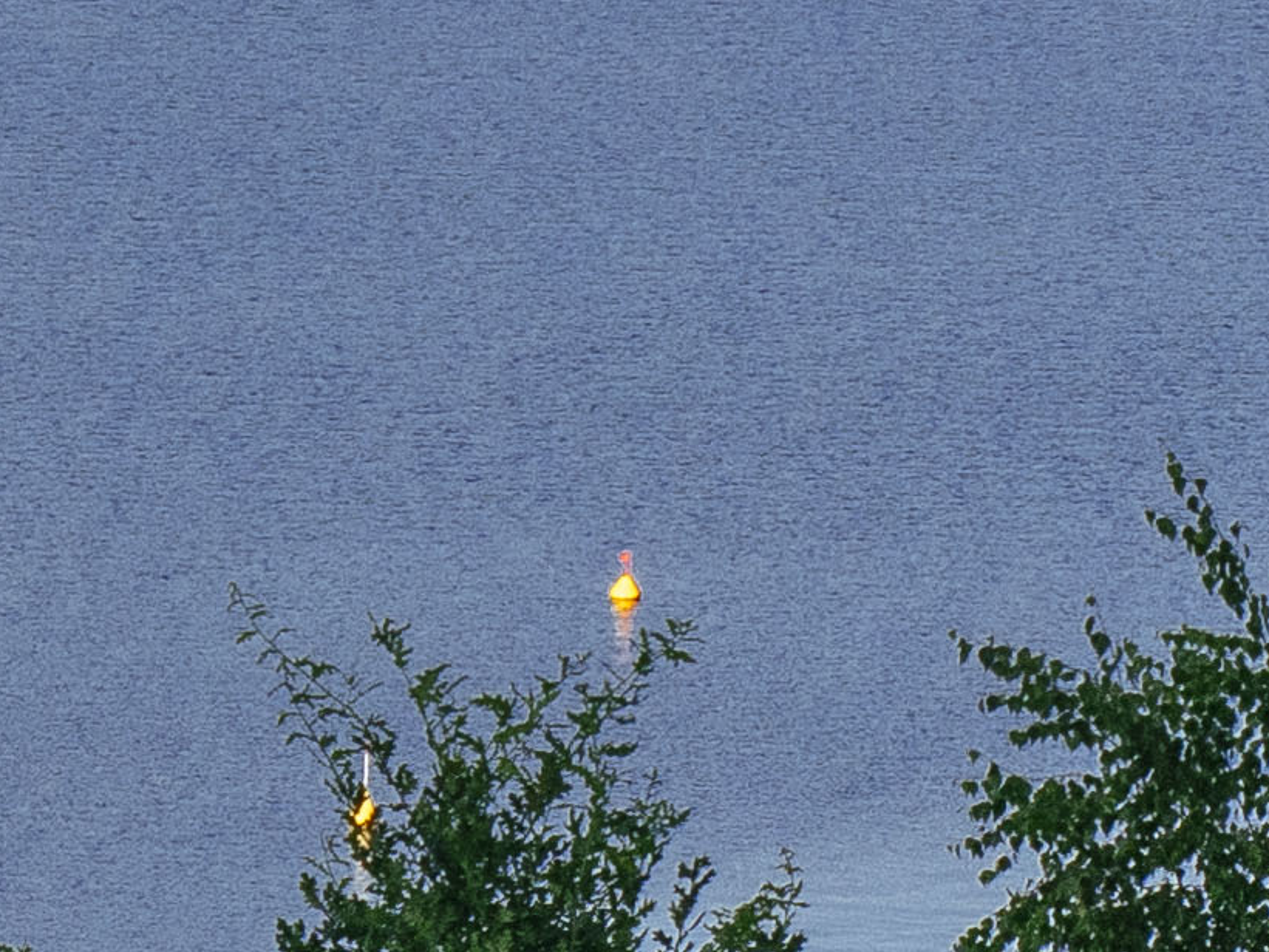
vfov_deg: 3.1
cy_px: 0
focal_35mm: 480
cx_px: -1020
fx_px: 17599
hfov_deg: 4.1
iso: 200
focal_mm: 38
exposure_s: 1/500
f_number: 5.6
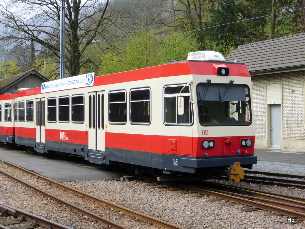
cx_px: 152
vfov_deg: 25.7
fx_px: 502
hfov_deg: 33.8
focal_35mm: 57
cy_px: 114
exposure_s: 1/320
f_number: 4.6
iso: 100
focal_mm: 9.7
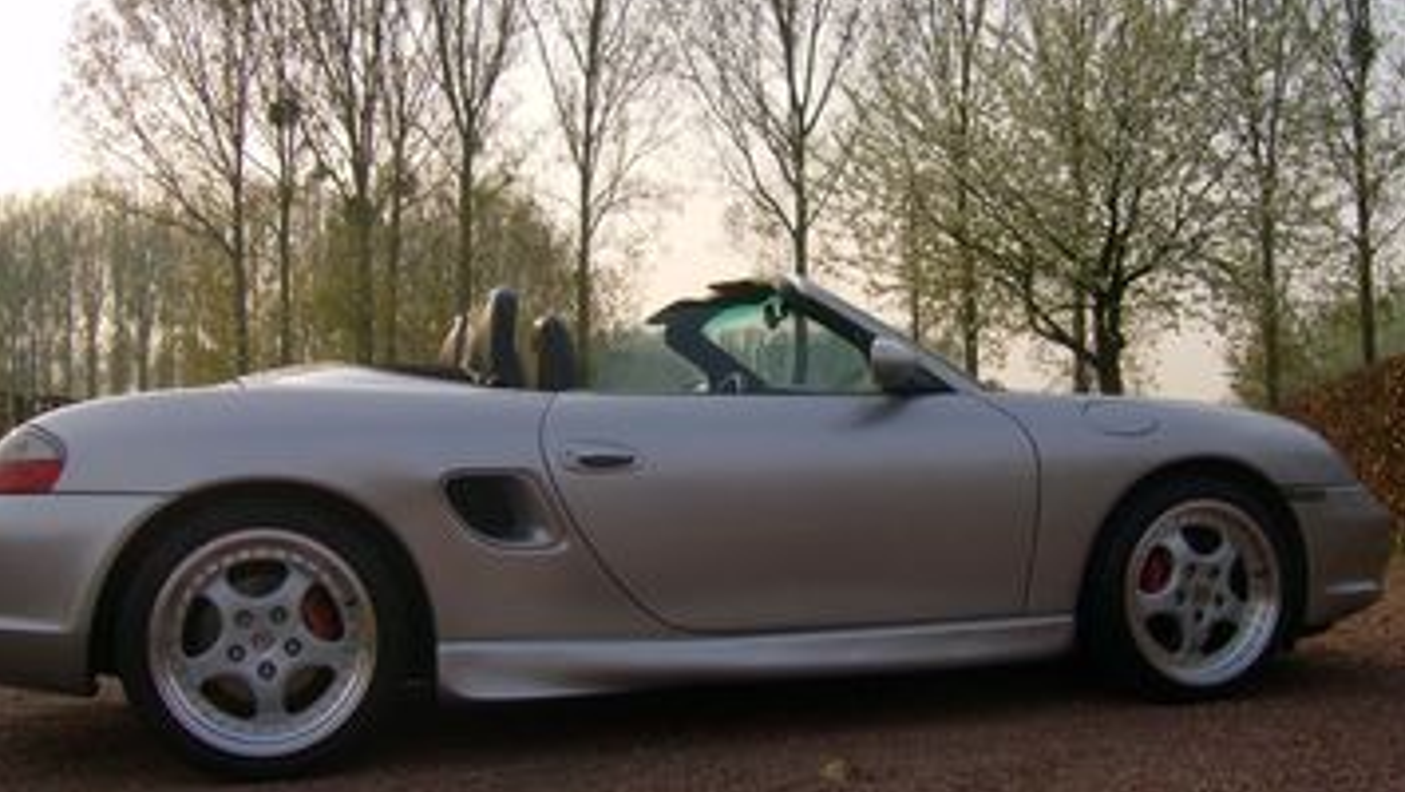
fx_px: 1491
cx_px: 708
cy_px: 388
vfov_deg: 29.7
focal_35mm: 40
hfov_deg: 50.5
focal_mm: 6
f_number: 4.7
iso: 100
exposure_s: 1/459
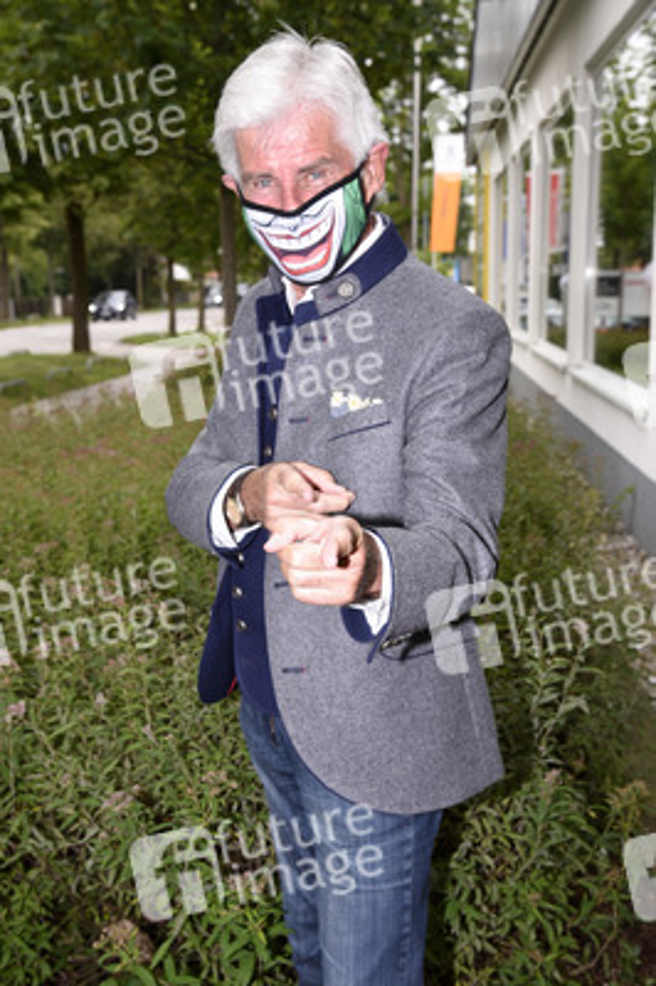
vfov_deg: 39.6
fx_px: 1369
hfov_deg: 26.9
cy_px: 493
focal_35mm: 50
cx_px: 328
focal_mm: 50
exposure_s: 1/160
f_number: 8
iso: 200
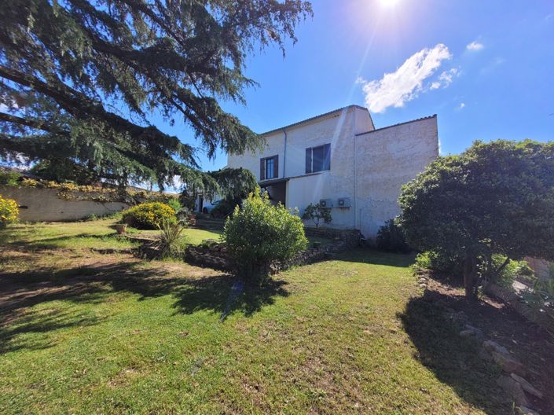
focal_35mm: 13
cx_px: 277
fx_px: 208
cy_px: 208
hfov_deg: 106.2
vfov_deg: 89.9
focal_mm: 1.74
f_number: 2.2
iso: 40
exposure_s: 1/1361
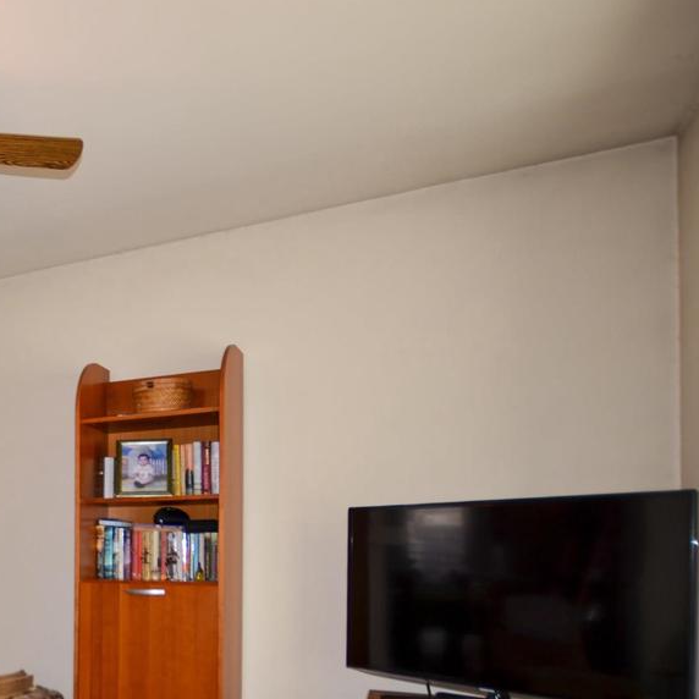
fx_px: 731
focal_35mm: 32
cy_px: 558
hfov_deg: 38.4
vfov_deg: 48.3
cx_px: -132
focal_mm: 10
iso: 100
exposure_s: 1/60
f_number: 3.5
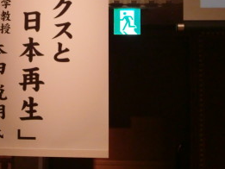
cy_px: 31
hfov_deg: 20.3
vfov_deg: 15.5
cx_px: 32
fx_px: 618
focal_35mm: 95
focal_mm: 8.2
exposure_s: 1/125
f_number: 3.3
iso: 400
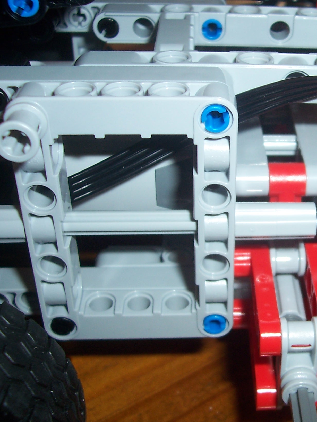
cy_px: 213
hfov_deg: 27.5
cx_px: 288
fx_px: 623
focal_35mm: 51
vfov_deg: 37.5
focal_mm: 5.6
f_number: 2.7
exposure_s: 1/60
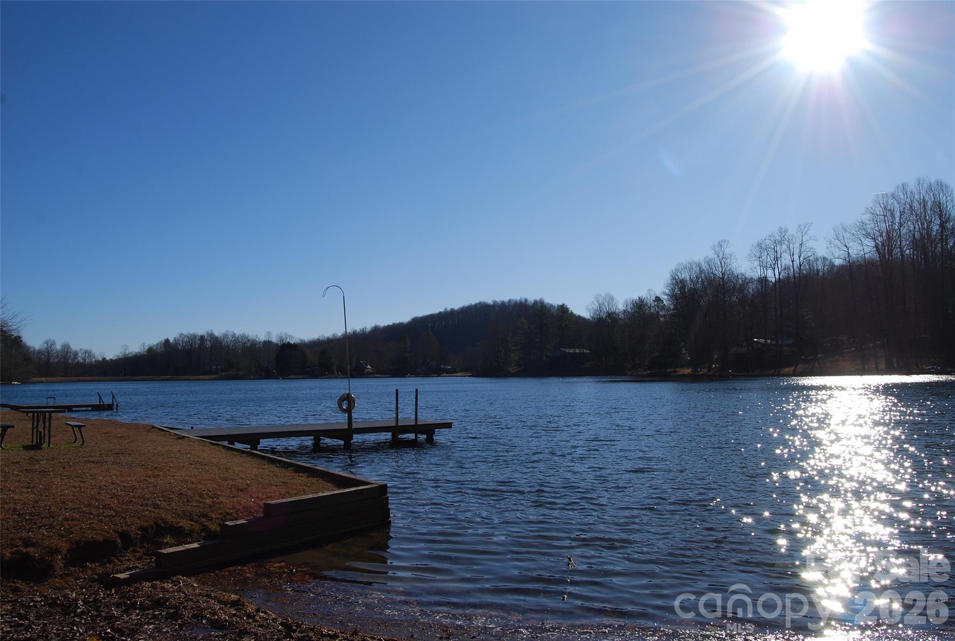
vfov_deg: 43.8
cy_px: 320
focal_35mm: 30
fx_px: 797
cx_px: 478
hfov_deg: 61.8
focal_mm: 20
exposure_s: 1/400
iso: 100
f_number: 10
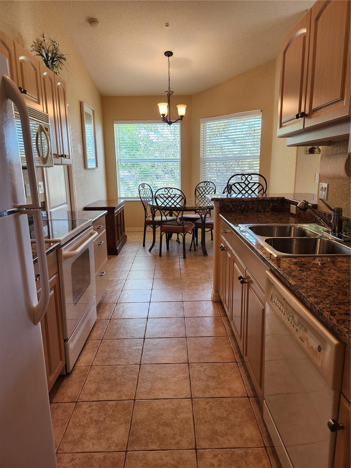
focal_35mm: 23
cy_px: 234
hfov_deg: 58.9
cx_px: 176
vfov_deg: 73.9
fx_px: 311
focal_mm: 5.4
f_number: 1.8
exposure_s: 1/120
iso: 80
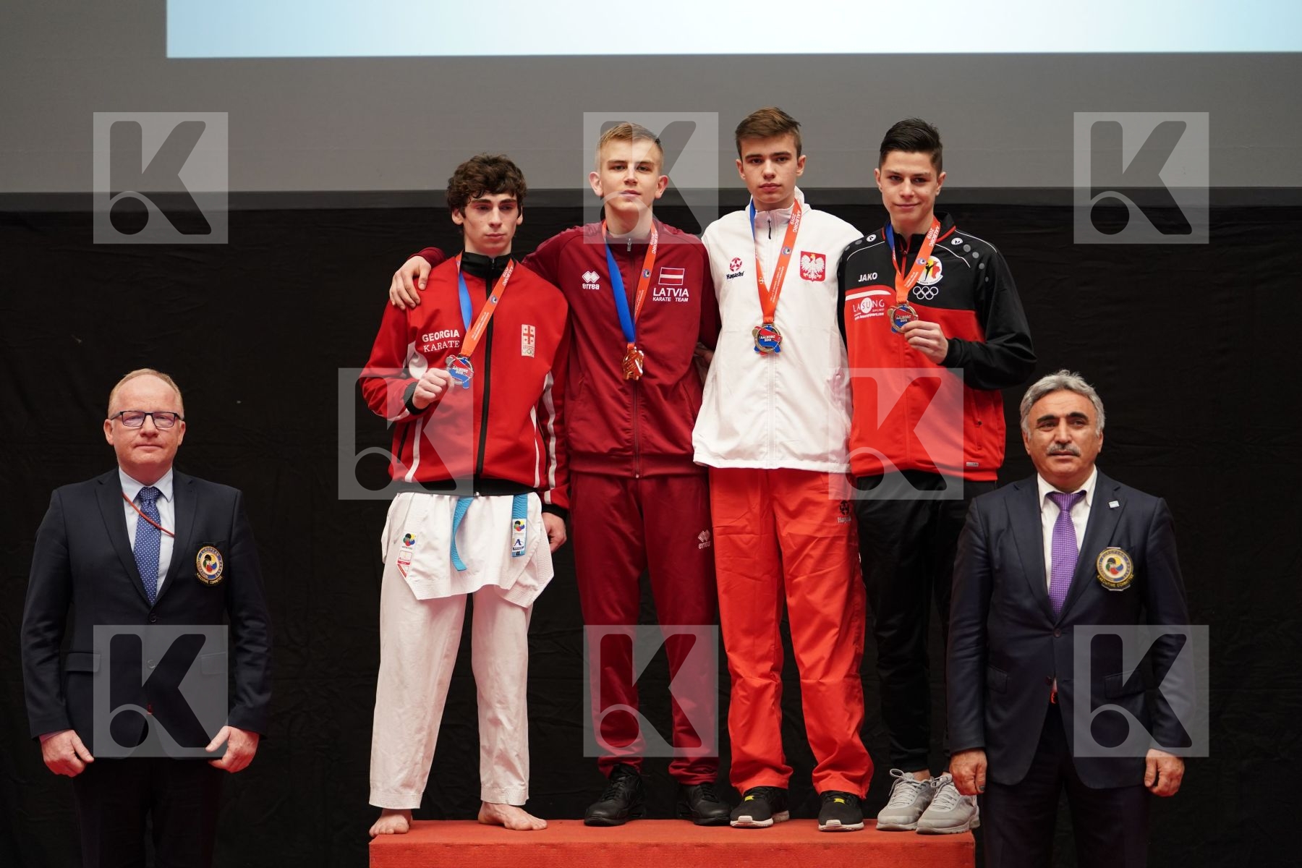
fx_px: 3942
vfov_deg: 12.6
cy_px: 434
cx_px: 651
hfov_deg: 18.8
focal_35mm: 109
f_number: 2.8
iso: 1250
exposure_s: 1/320
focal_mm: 109
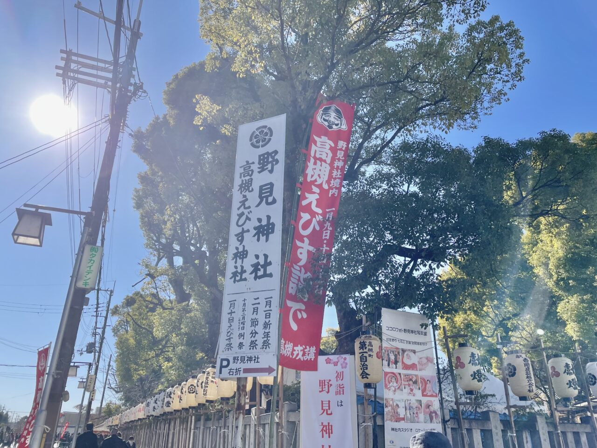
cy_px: 224
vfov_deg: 53.1
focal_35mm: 26
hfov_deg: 67.3
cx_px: 298
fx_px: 448
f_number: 1.6
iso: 32
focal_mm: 4.2
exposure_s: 1/3509
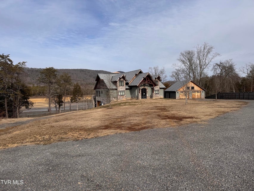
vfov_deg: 56.8
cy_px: 96
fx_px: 176
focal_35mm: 24
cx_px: 127
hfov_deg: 71.6
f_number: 1.78
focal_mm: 6.76
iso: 80
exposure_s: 1/6410
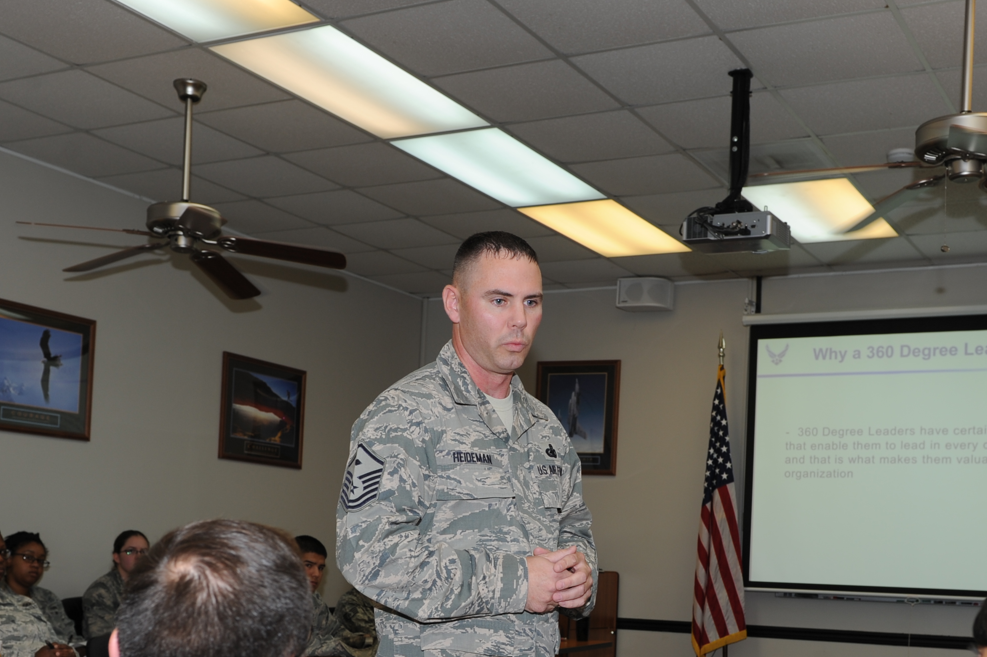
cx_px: 541
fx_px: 1370
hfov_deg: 39.6
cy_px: 547
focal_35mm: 50
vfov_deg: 26.4
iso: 200
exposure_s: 1/60
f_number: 5
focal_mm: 29
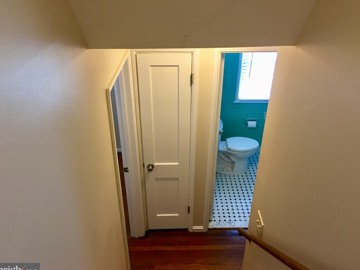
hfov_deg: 60.0
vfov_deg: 46.8
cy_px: 138
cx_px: 181
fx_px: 312
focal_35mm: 30
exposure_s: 1/30
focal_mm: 4.15
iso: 50
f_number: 2.2
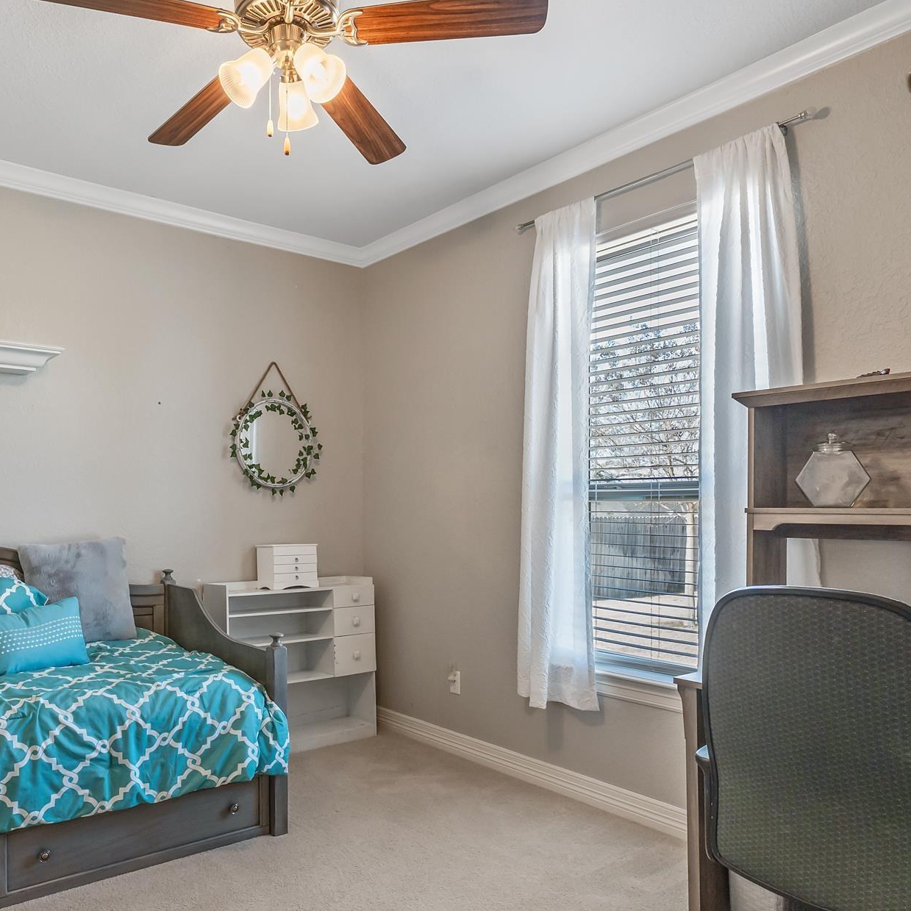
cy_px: 499
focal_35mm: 24
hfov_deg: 63.7
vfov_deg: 64.9
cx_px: 317
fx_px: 715
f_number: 8
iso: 800
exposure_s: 1/15
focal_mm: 14
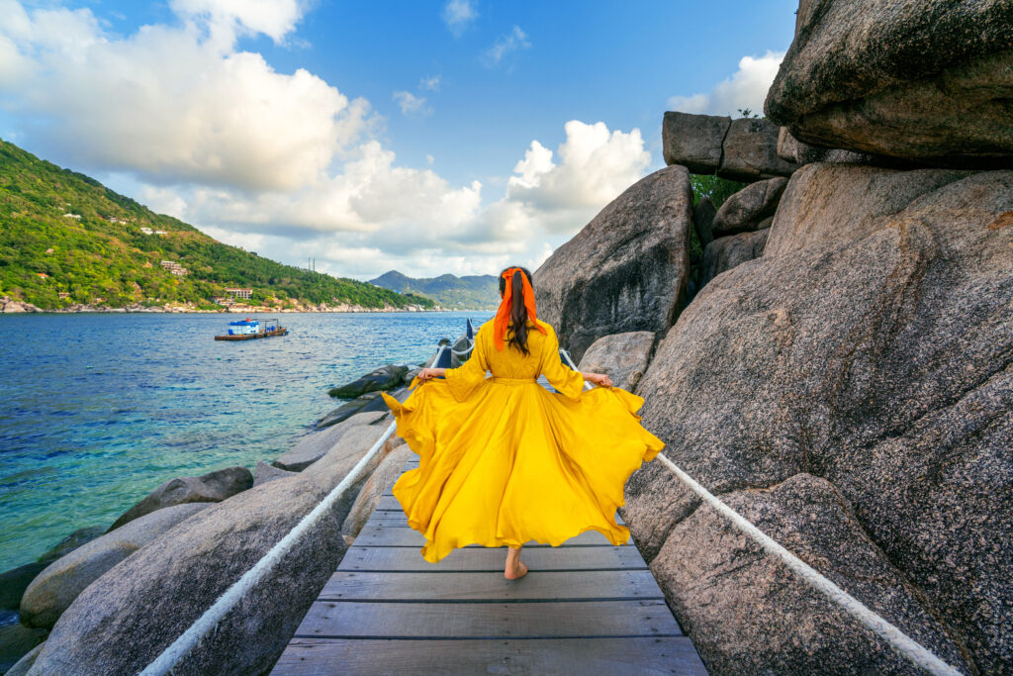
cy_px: 338
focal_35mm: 16
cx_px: 506
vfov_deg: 73.8
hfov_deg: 96.7
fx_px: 450
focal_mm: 16
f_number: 8
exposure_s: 1/320
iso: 200
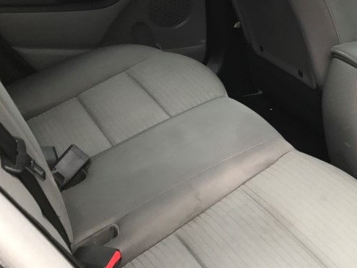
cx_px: 311
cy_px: 7
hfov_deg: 31.9
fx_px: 598
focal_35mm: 58
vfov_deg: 24.2
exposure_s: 1/90
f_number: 1.8
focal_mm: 3.99
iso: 40
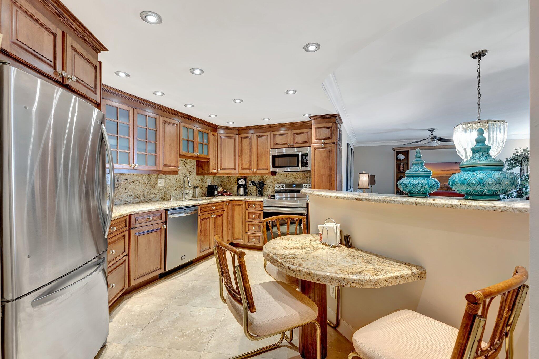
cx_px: 270
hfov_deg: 95.0
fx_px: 247
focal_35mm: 16
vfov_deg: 72.0
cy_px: 180
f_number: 9
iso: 400
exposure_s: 1/1.67
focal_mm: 16.5
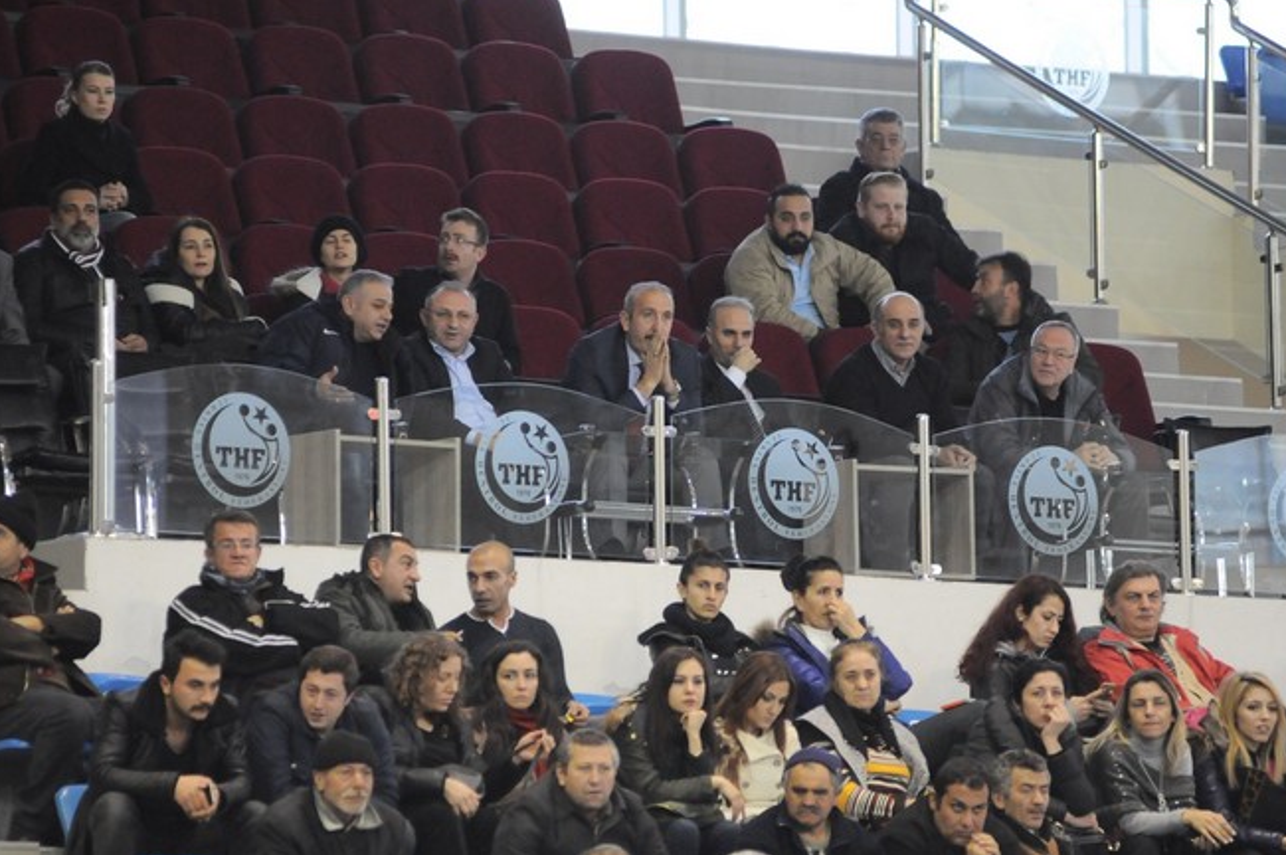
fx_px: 11027
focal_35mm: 309
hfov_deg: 6.7
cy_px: 421
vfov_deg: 4.4
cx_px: 651
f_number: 2.8
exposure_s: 1/200
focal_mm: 200
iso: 2000
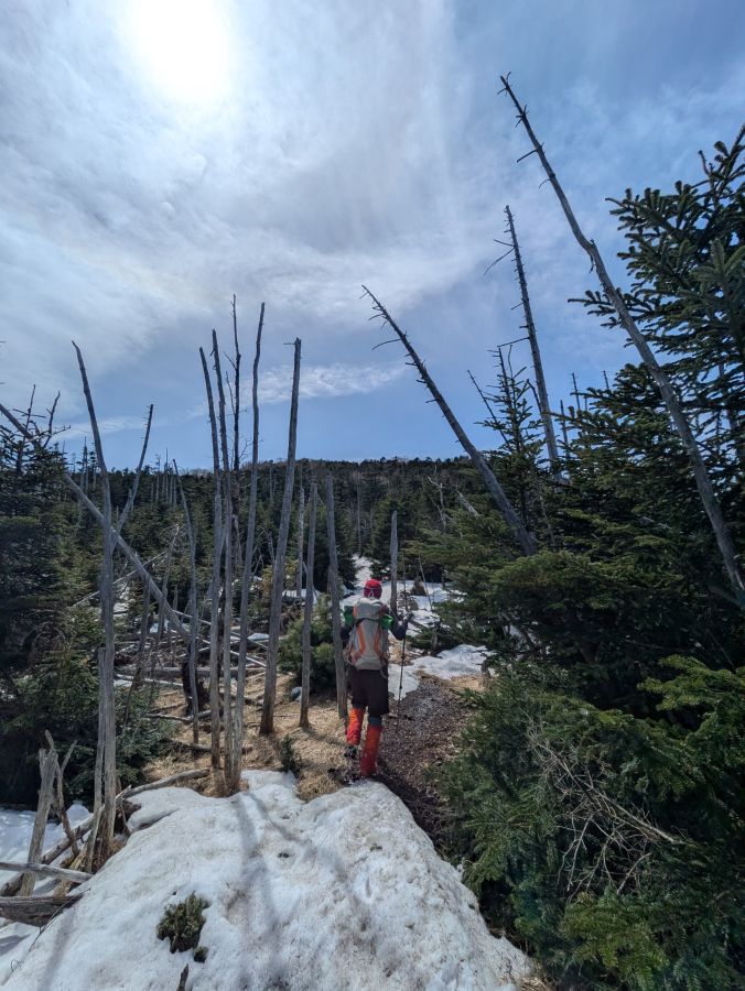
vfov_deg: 102.0
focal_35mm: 14
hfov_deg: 85.7
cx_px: 372
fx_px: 401
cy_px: 496
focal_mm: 1.83
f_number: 2.2
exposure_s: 1/6897
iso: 36
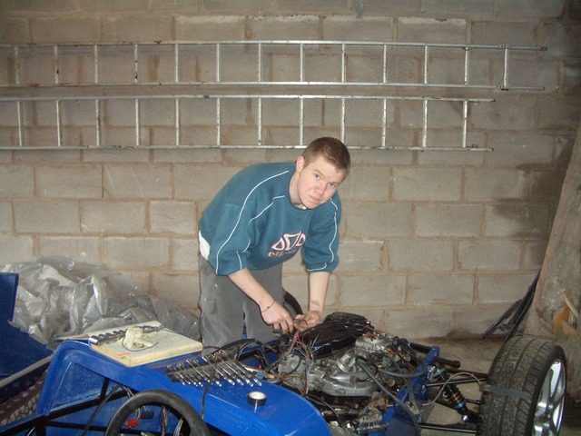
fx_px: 587
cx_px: 290
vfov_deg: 40.7
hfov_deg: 52.6
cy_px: 218
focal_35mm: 35
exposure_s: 1/60
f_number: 2.6
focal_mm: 5.8
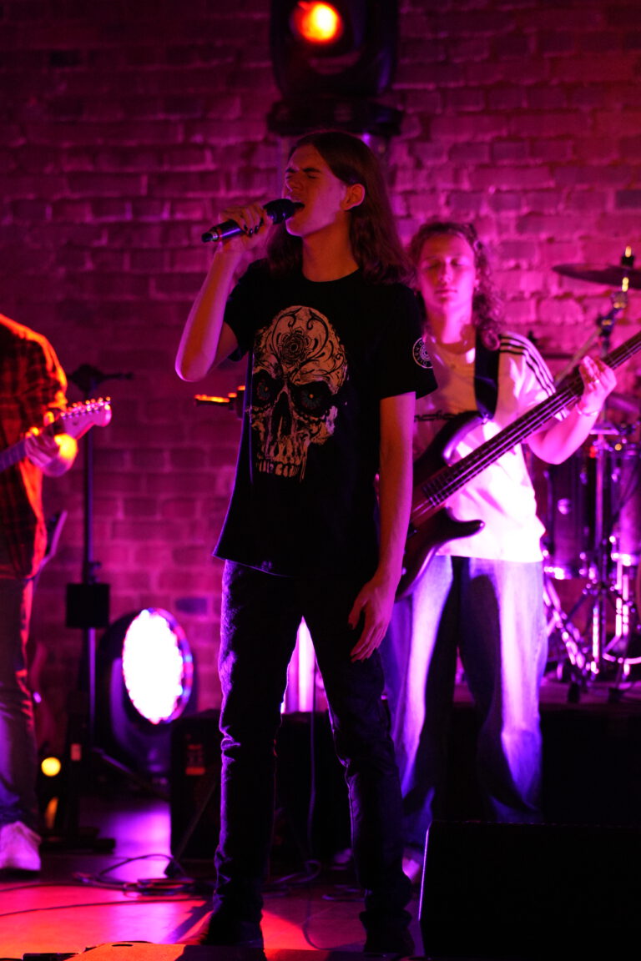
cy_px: 480
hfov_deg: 10.8
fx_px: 3405
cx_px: 320
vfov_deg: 16.1
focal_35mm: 128
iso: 2500
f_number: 1.8
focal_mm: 85
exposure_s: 1/250
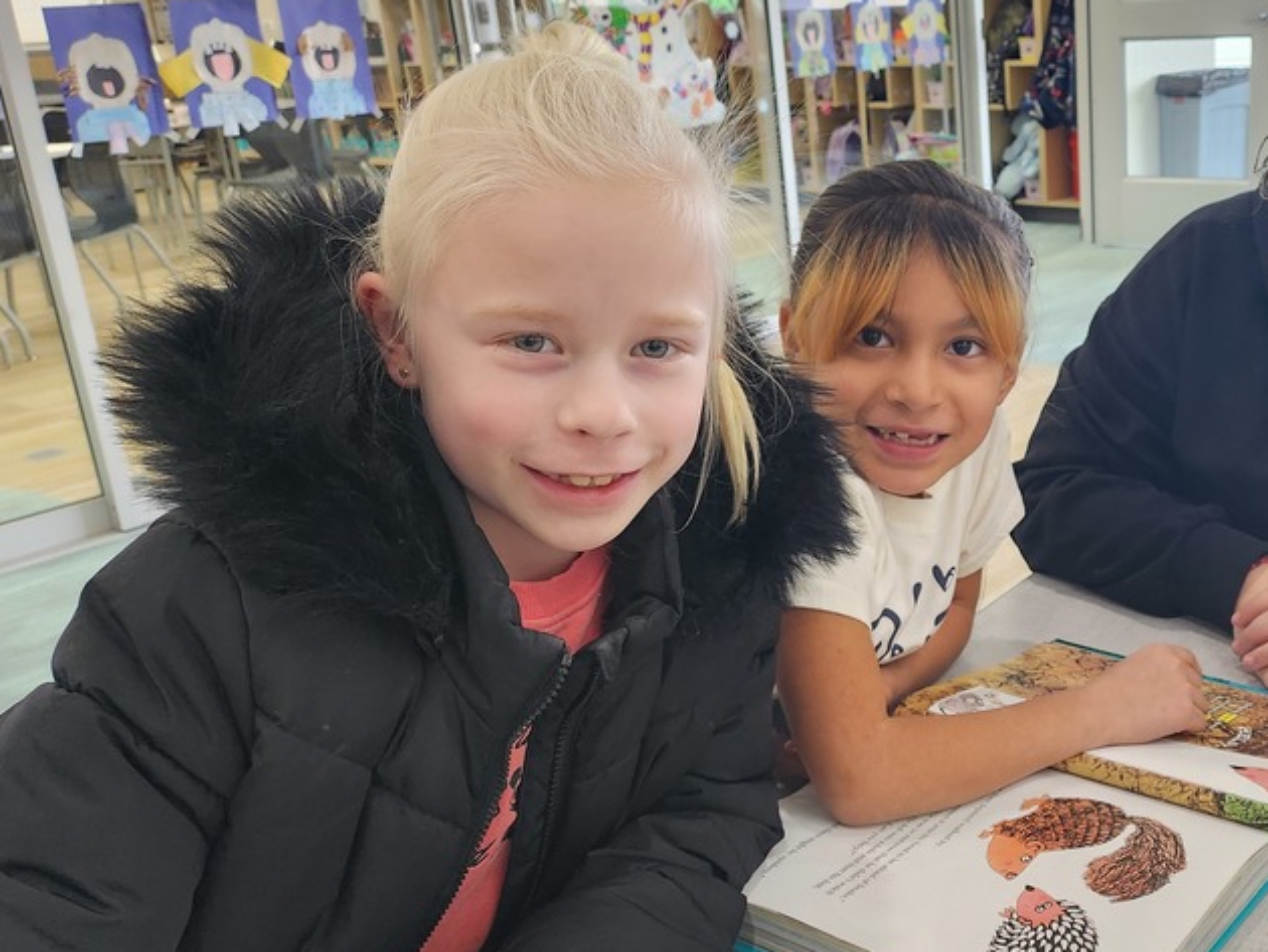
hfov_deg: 45.7
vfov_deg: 36.8
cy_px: 483
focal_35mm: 39
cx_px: 992
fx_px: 1429
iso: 250
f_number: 1.8
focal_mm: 5
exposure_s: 1/120
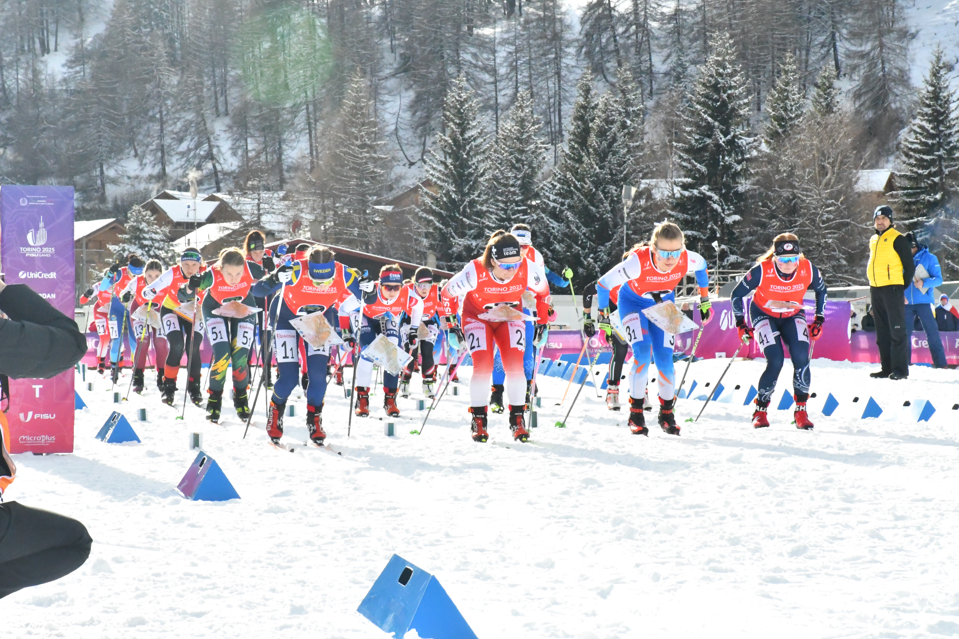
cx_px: 480
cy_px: 320
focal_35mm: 135
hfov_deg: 15.2
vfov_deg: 10.2
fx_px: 3596
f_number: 16
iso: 10000
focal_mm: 90
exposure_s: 1/4000
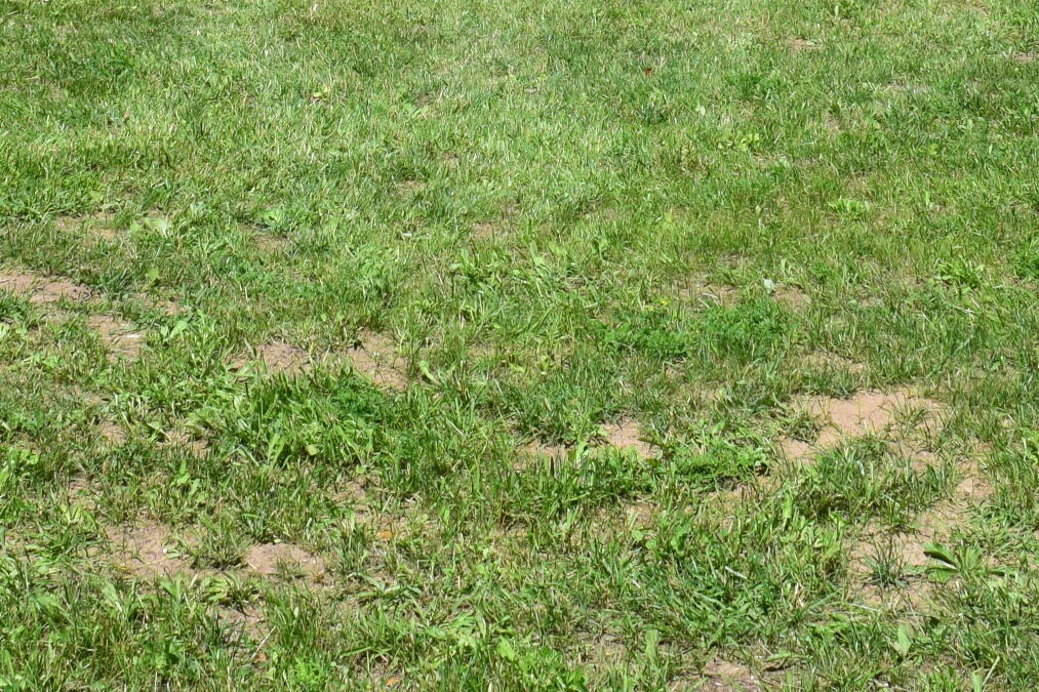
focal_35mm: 80
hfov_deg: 25.4
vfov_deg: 16.0
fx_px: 2308
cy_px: -249
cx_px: 488
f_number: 11
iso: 400
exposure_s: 1/400
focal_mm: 18
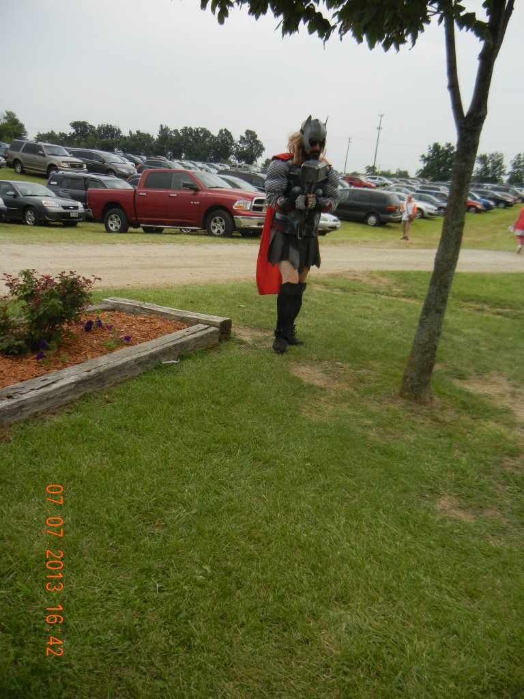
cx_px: 262
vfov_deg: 60.0
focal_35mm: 30
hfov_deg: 46.8
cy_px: 350
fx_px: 606
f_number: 3.5
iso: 160
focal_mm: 5.4
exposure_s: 1/794
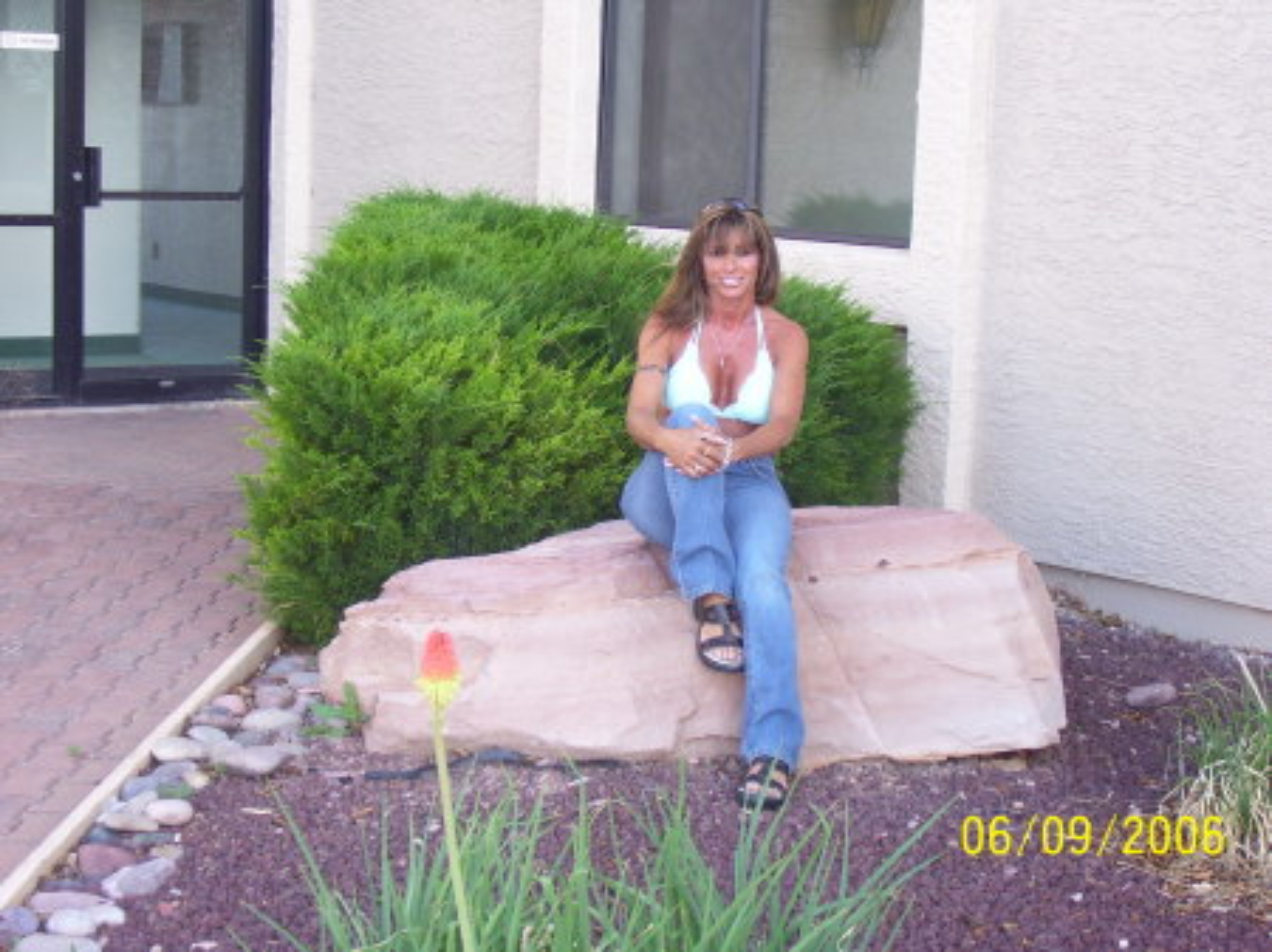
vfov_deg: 22.2
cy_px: 476
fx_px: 2424
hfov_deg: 29.4
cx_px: 636
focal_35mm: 66
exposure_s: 1/90
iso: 125
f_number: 3.6
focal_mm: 10.8
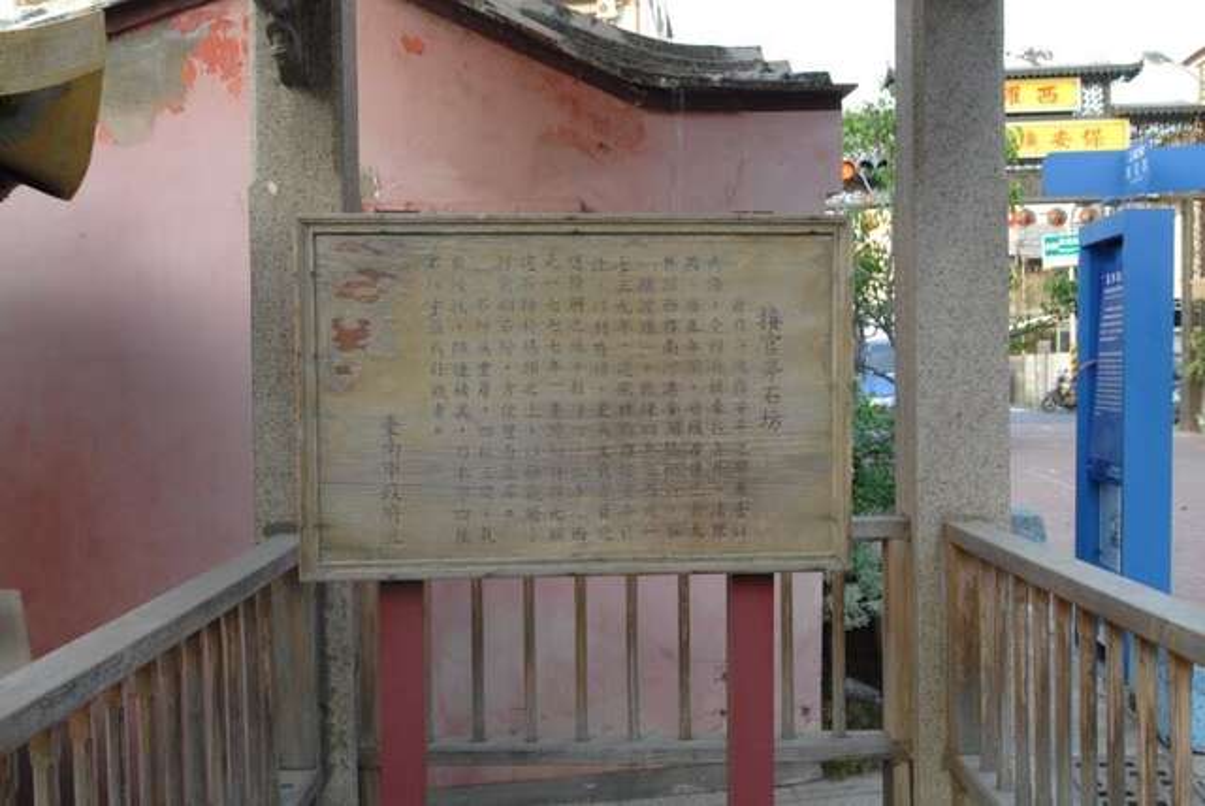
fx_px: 1206
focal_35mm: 36
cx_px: 602
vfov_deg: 36.9
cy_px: 403
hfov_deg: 53.1
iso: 200
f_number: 5.6
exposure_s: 1/40
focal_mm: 24
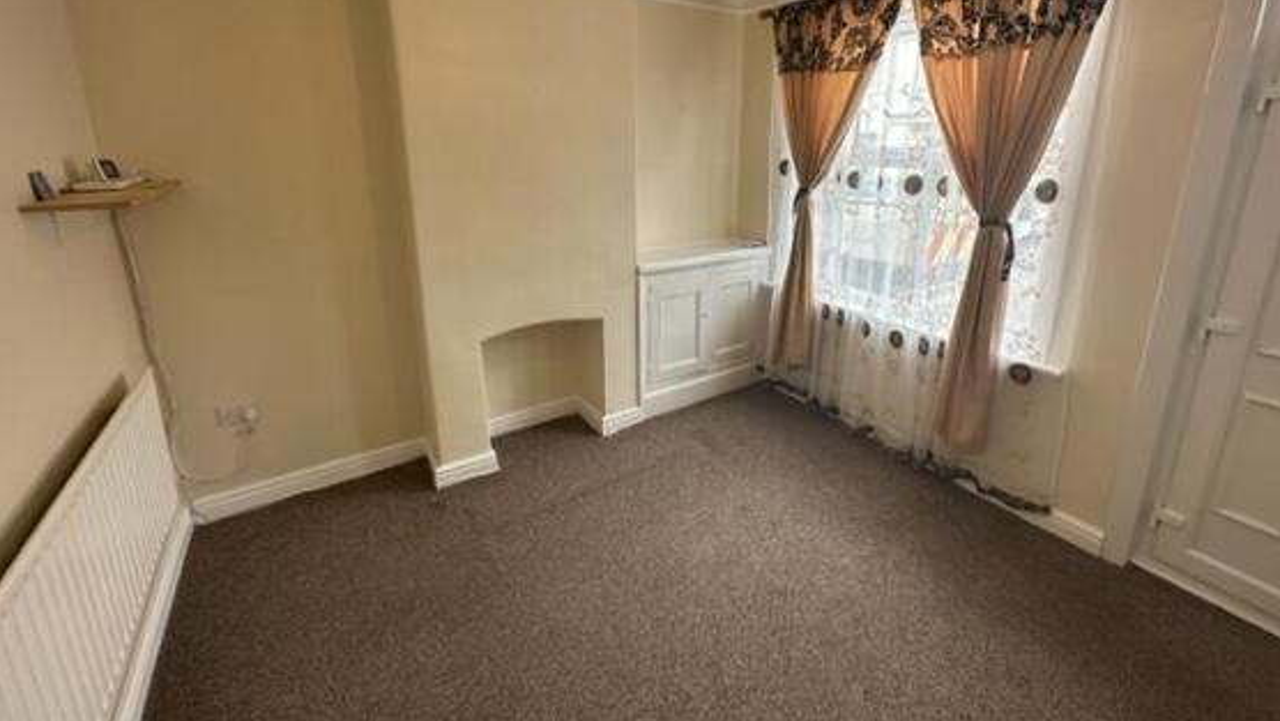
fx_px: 543
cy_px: 271
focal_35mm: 16
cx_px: 664
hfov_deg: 99.3
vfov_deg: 66.1
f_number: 2.2
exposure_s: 1/99
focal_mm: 2.22
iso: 50
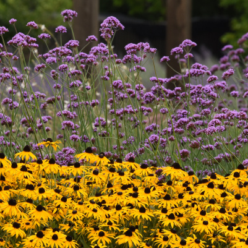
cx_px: 5
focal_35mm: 509
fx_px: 4126
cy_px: 246
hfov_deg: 3.4
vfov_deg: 3.4
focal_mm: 200
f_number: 11
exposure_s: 1/400
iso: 400
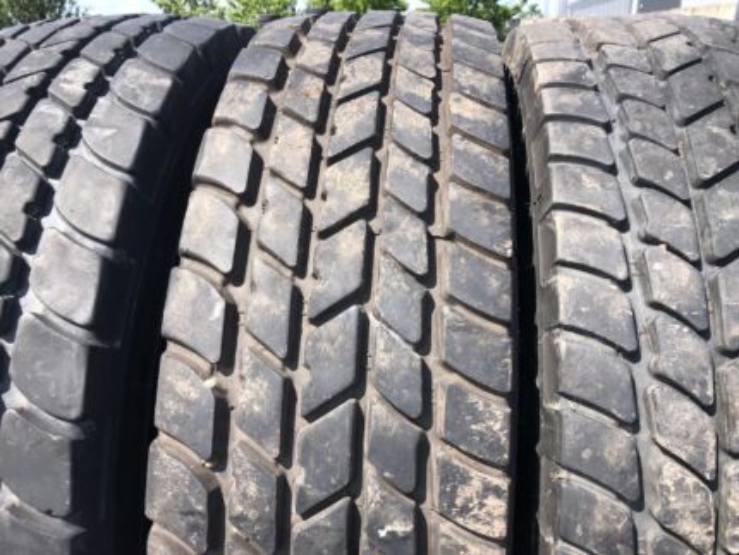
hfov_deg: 63.4
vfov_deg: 49.8
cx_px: 370
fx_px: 598
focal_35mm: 28
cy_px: 278
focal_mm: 3.99
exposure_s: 1/684
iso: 20
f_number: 1.8
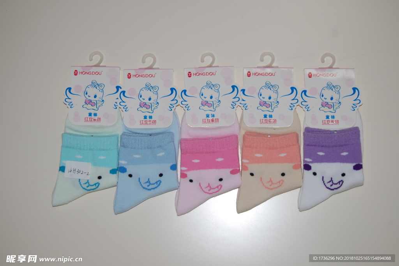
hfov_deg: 33.4
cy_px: 133
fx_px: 664
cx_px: 200
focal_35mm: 60
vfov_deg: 22.6
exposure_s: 1/60
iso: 400
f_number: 5
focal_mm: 40
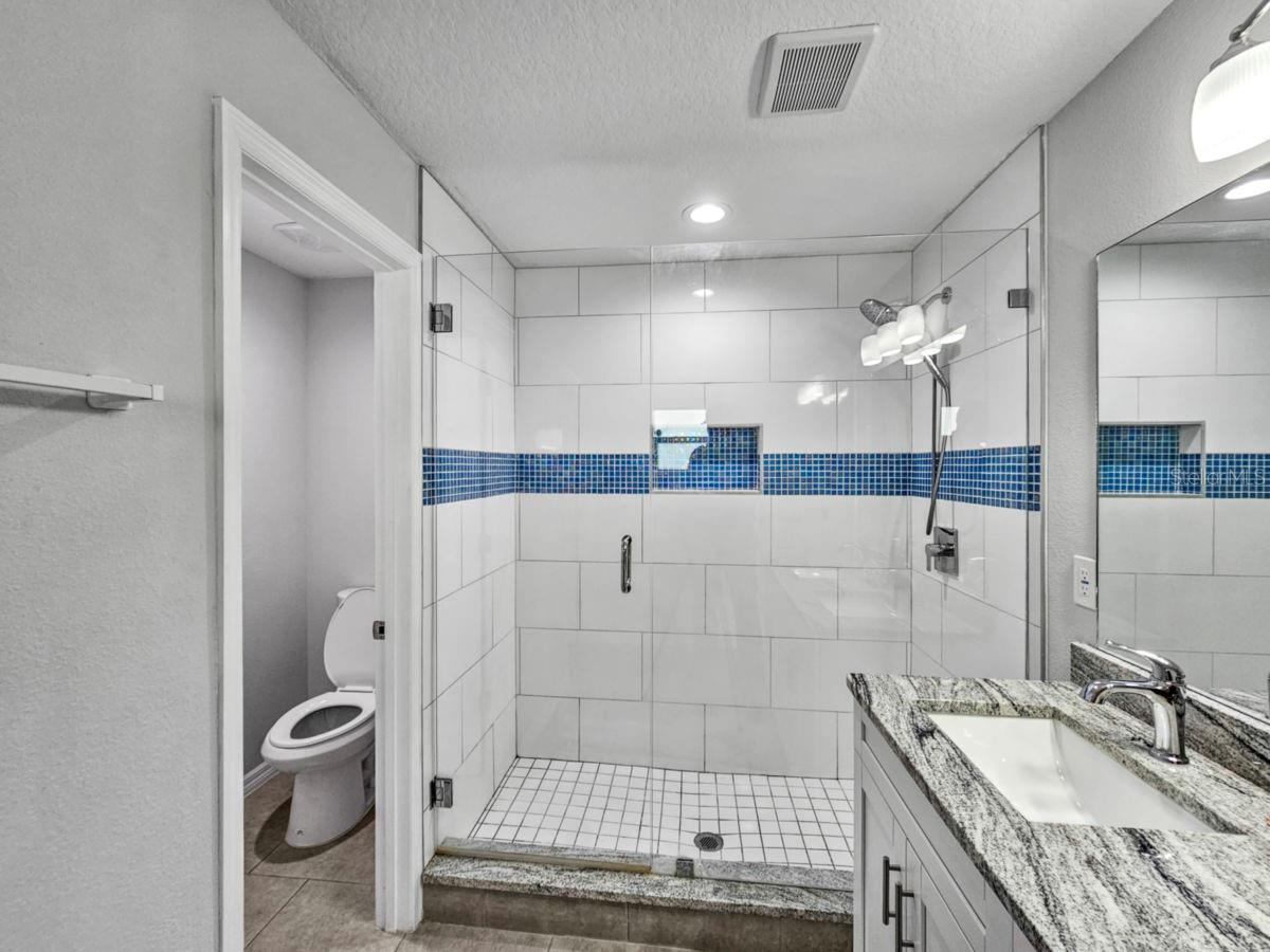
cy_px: 476
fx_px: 477
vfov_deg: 89.9
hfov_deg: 106.2
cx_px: 635
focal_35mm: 13
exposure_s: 1/60
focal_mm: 2.2
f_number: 2.2
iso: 80
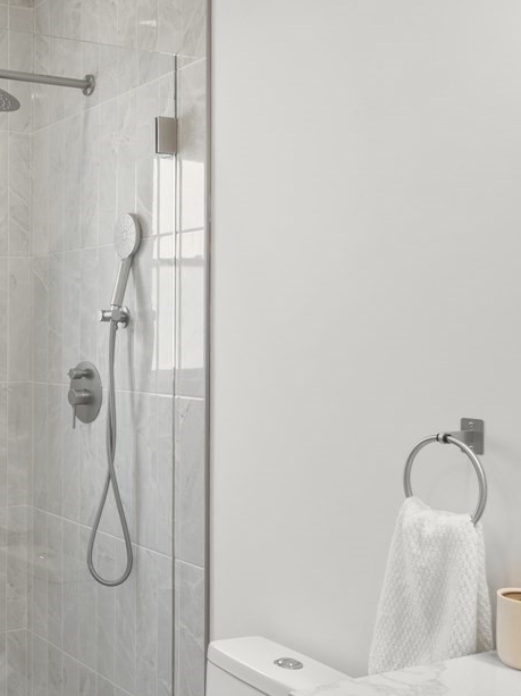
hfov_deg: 30.1
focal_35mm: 45
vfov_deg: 42.1
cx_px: 12
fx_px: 904
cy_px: 373
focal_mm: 14
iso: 100
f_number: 9
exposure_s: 1/10
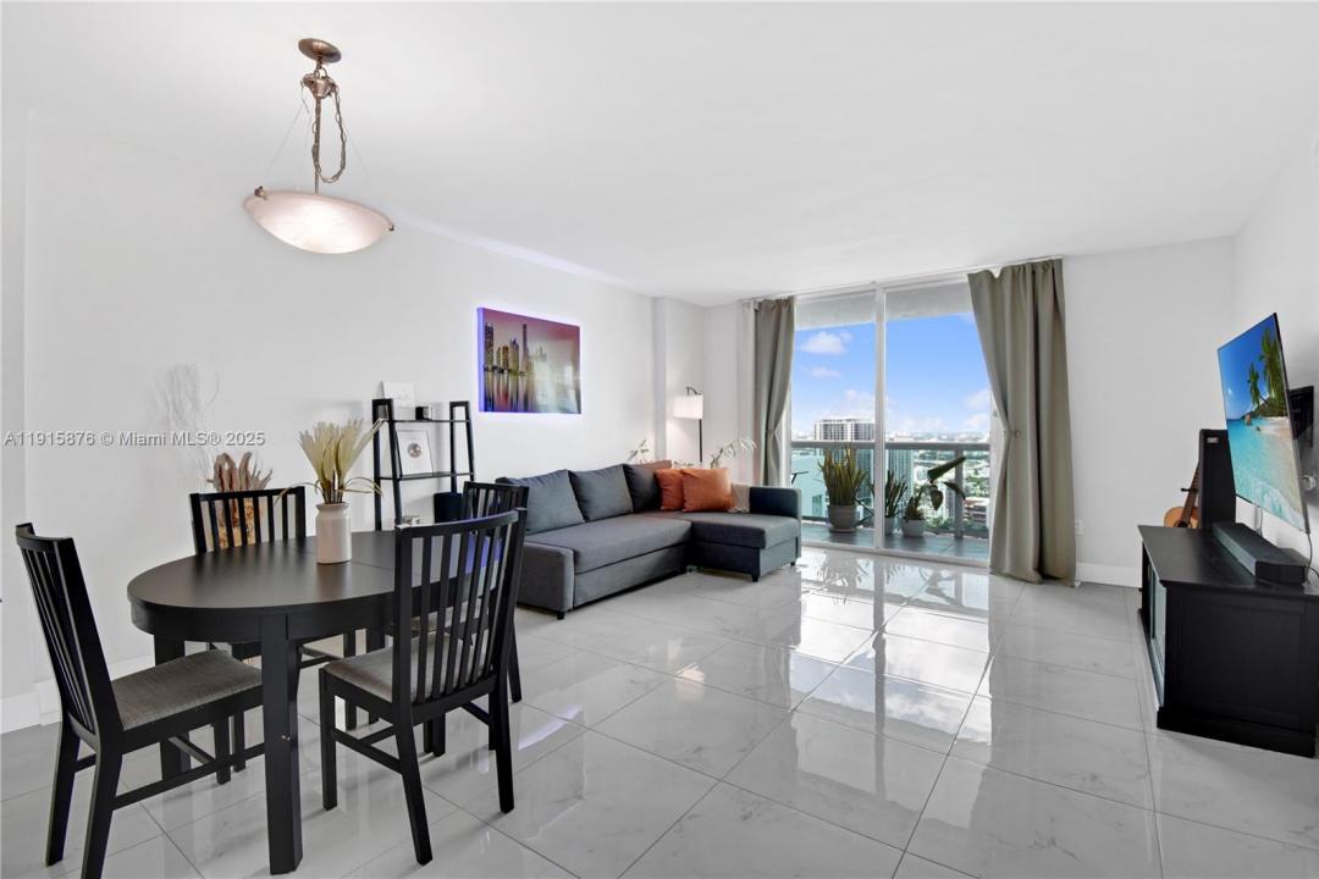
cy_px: 440
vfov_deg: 77.3
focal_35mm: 15
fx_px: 550
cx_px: 660
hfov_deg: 100.4
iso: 250
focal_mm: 10
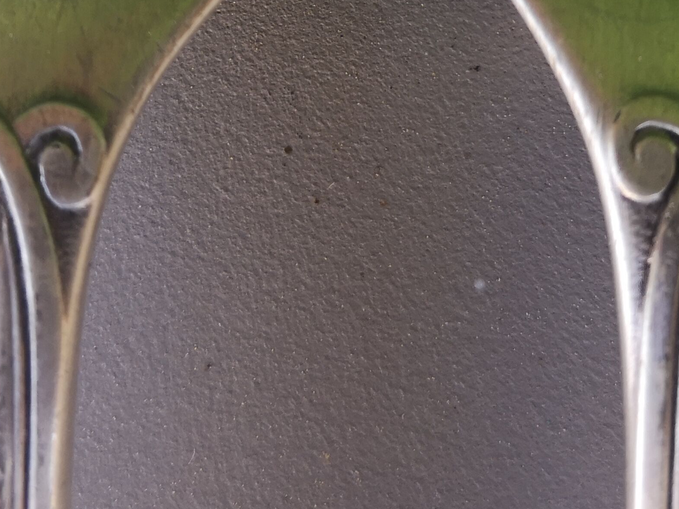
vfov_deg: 20.4
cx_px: 290
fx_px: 1334
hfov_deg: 28.5
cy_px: -87
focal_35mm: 68
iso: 50
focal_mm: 3.95
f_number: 1.8
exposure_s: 1/129
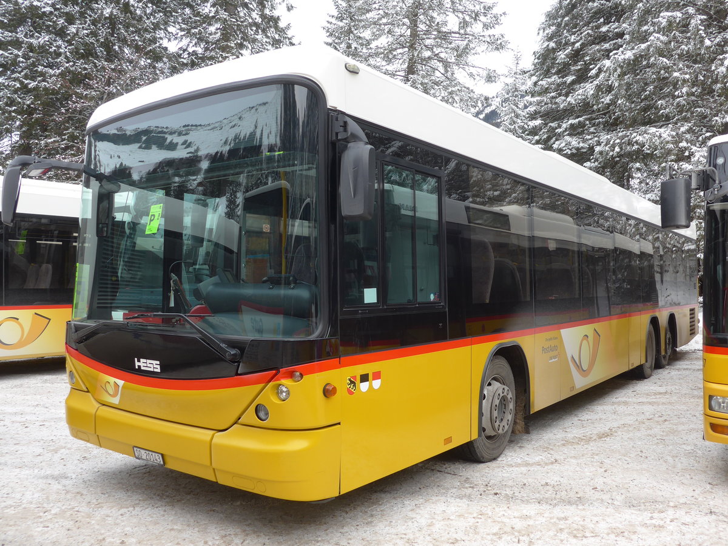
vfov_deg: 48.2
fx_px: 610
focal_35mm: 29
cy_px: 273
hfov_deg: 61.7
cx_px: 364
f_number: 2.8
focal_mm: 6
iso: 80
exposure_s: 1/200
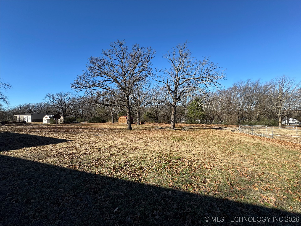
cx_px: 150
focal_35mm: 14
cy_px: 113
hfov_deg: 102.1
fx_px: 122
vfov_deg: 85.7
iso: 40
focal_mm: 2.22
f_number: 2.2
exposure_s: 1/1110
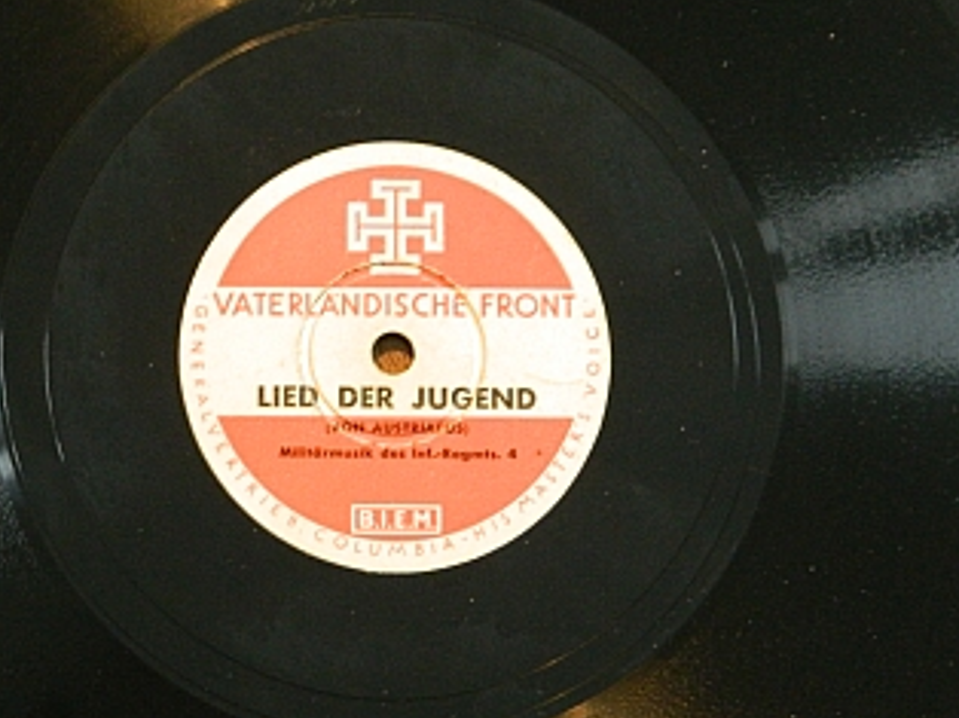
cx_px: 359
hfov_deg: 16.5
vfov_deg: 12.4
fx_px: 3294
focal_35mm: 119
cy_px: 342
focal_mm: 12.6
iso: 400
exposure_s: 1/8
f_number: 4
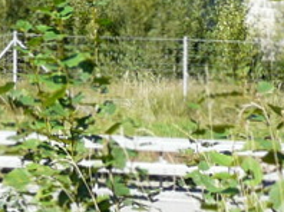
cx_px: -155
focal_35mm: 177
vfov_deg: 7.7
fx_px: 1450
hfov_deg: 10.7
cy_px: -315
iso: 100
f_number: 5.6
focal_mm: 5.7
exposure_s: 1/200
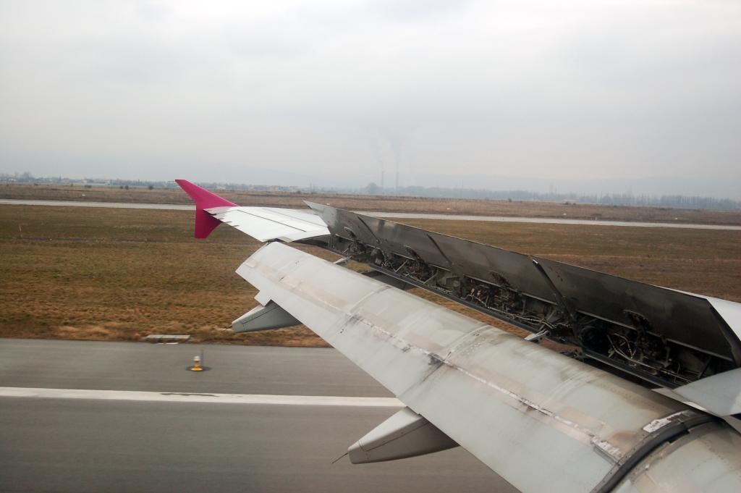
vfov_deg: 31.8
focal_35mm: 42
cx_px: 370
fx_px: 864
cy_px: 246
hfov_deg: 46.4
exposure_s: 1/1000
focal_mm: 28
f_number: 4
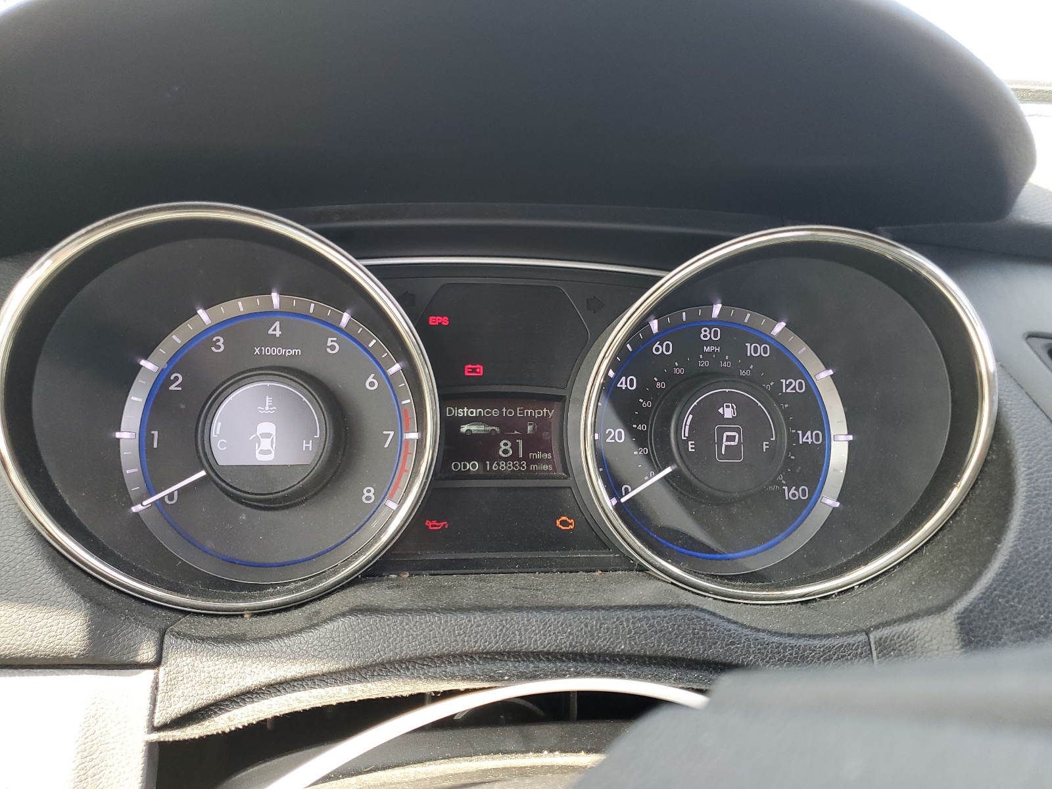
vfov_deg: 53.1
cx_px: 526
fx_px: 790
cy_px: 394
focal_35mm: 26
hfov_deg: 67.3
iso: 71
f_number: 1.5
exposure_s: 1/120
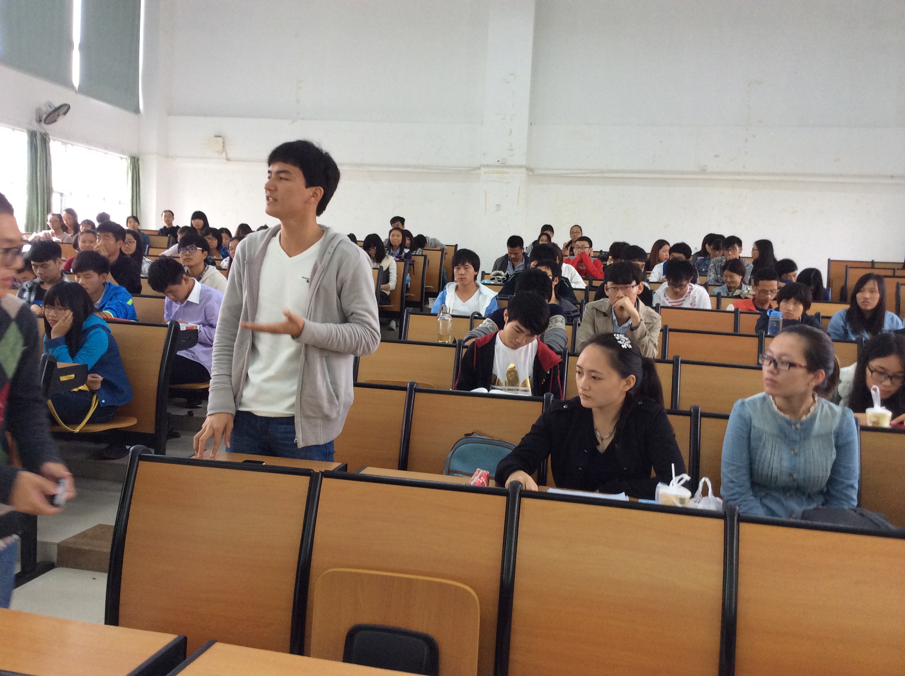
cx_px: 452
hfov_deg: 55.4
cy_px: 338
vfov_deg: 42.8
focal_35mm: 33
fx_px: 861
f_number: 2.4
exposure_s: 1/25
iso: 80
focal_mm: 3.3
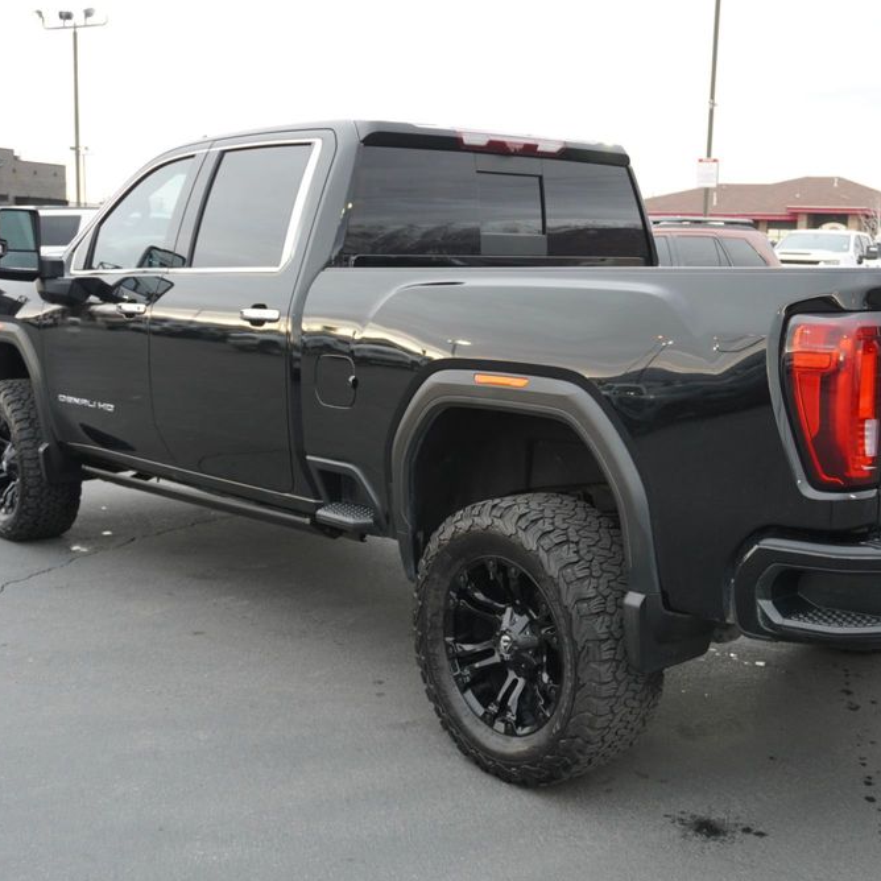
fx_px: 1238
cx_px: 555
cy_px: 448
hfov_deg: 38.9
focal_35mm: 43
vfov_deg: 39.2
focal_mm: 22
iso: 800
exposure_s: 1/60
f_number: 4
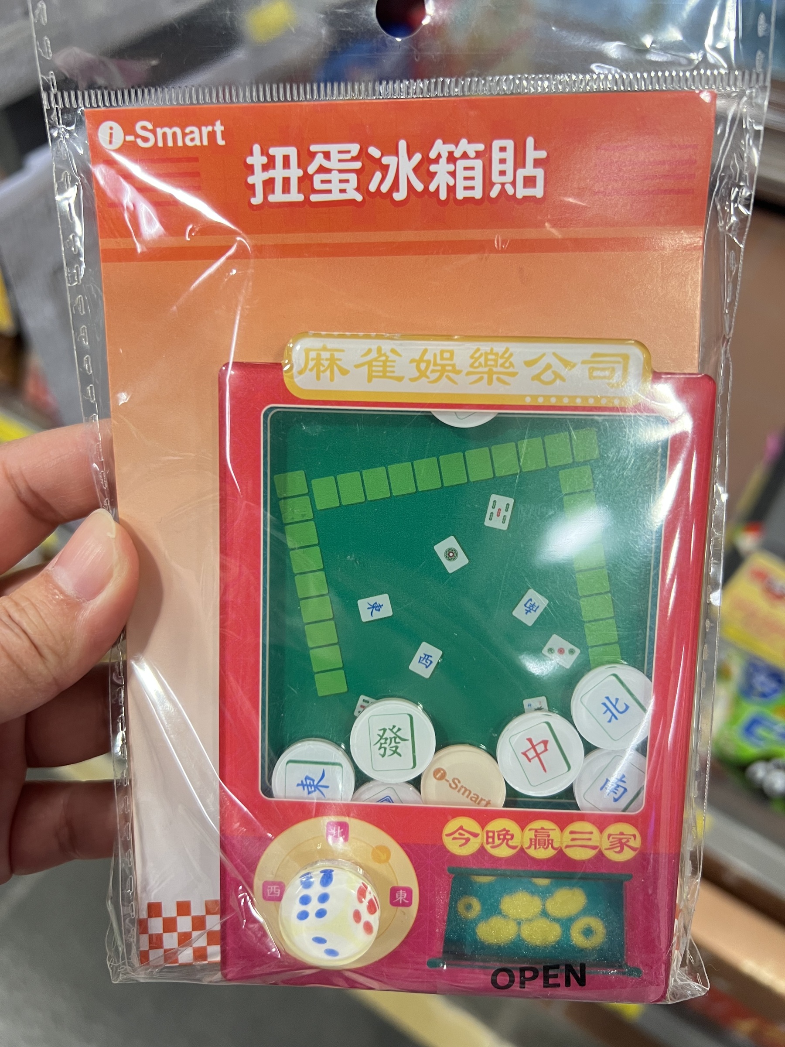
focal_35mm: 26
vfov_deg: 67.3
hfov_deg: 53.1
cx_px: 392
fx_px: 786
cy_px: 524
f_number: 1.5
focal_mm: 5.7
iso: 100
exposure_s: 1/50
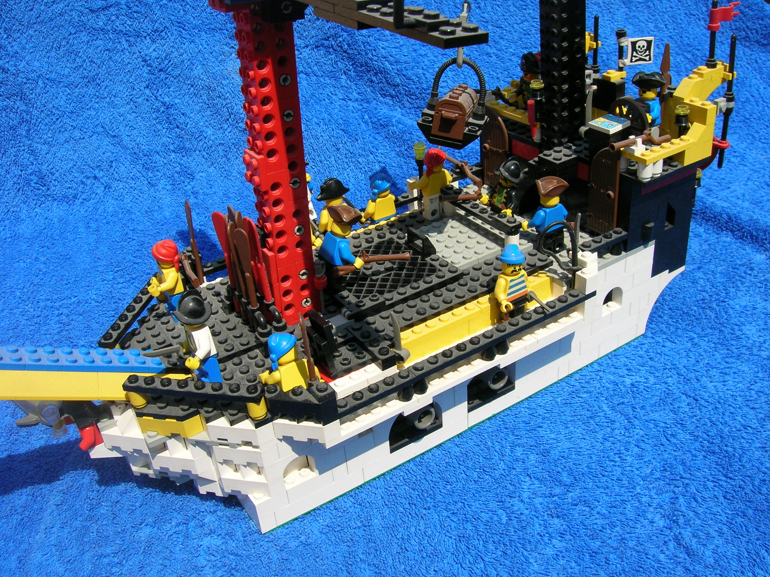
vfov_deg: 41.8
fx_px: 756
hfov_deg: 54.0
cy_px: 288
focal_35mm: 34
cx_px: 385
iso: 50
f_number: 4.9
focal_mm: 5.7
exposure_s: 1/450
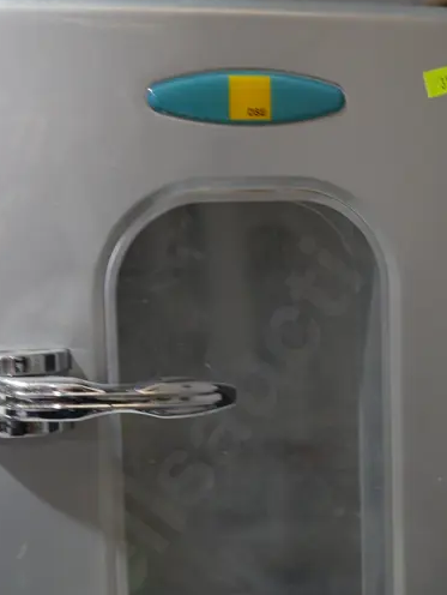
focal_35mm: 66
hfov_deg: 22.3
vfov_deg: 29.2
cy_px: 375
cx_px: 261
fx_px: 1134
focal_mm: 16
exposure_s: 1/60
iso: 320
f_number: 3.6
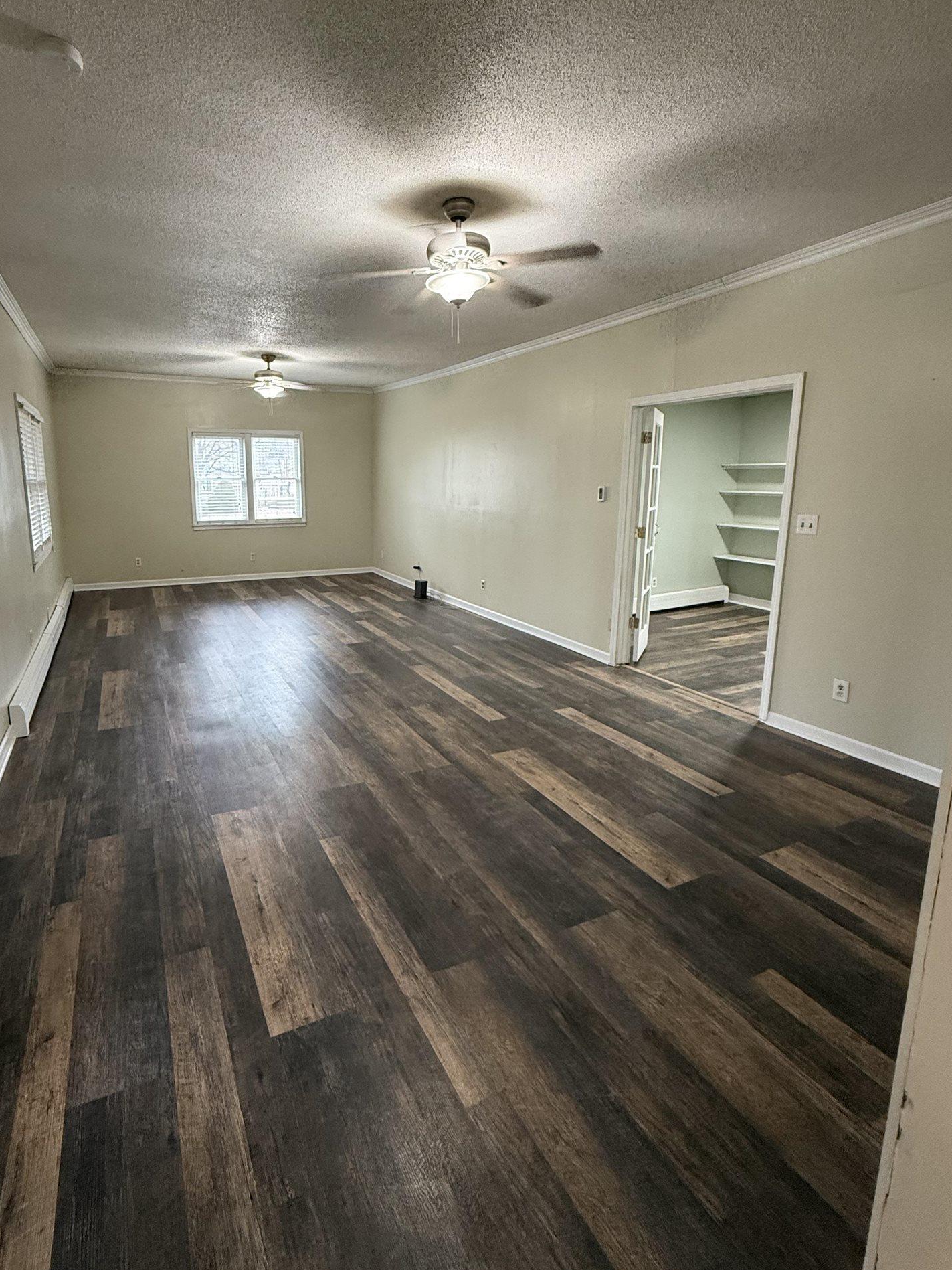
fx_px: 623
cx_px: 384
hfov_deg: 74.0
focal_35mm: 17
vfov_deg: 90.8
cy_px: 583
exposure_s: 1/60
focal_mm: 2.22
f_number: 2.2
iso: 400
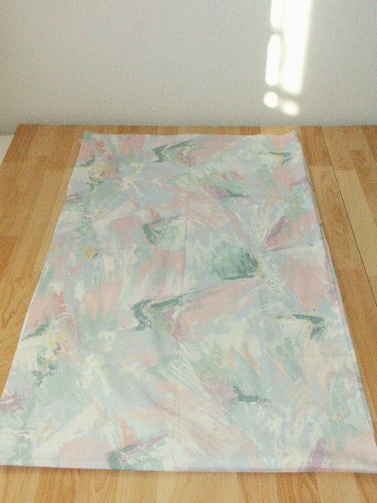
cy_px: 252
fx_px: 508
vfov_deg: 52.6
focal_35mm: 35
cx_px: 188
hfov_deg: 40.7
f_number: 4.5
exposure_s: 1/400
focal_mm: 9.17
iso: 800
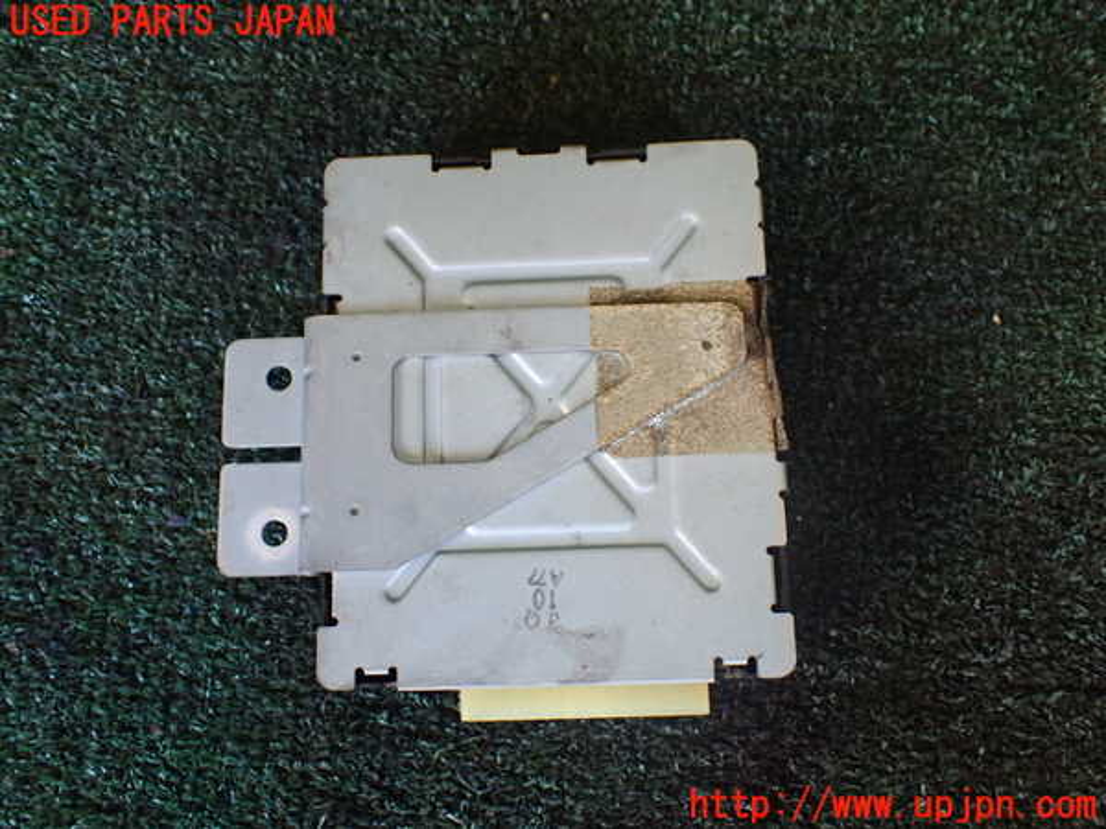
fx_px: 959
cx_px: 553
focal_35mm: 30
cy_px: 414
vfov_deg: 46.8
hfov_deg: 60.0
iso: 640
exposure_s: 1/125
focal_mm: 5.4
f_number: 2.3
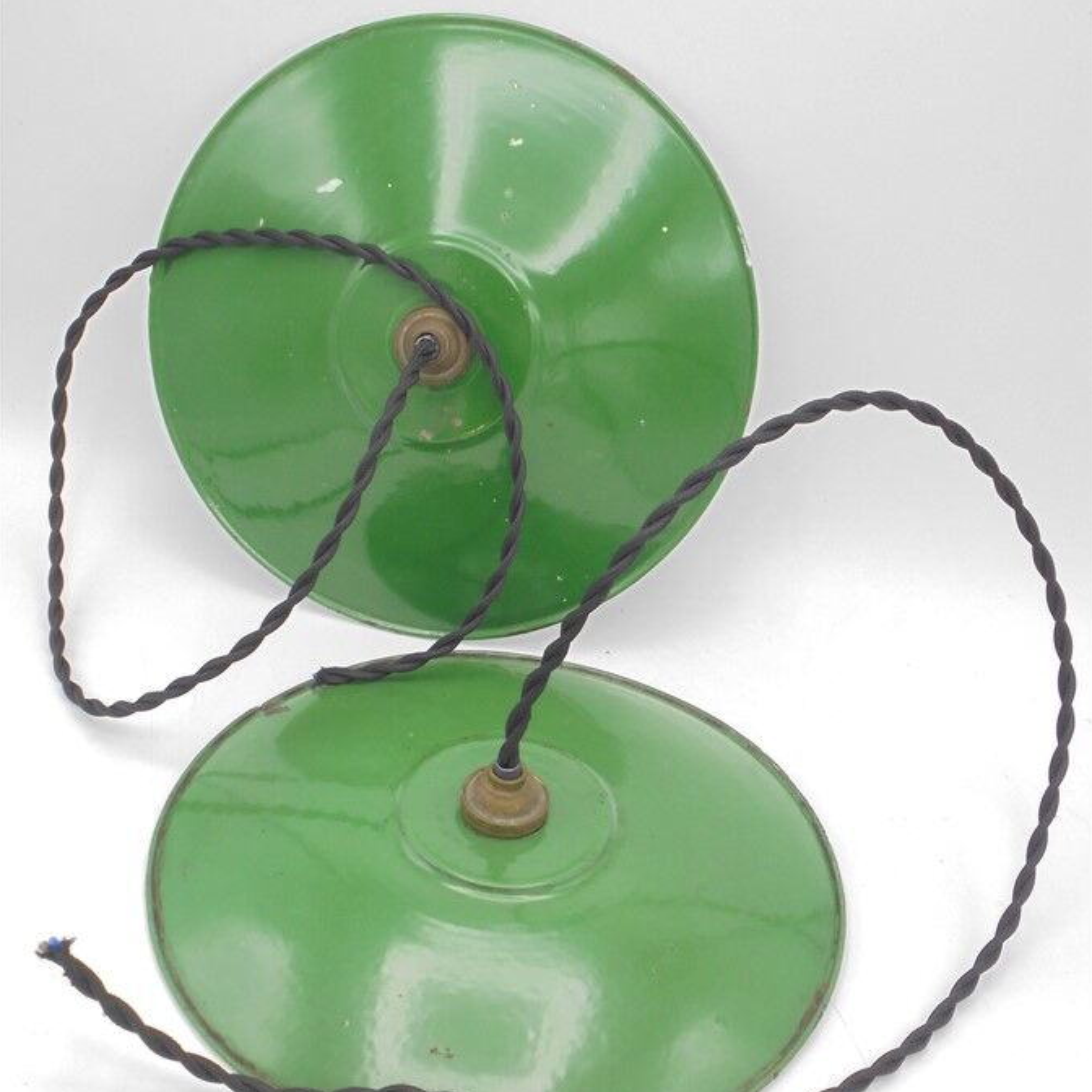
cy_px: 622
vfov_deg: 37.5
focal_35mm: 45
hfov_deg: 37.6
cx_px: 545
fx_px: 1606
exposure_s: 1/30
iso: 160
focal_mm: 6.9
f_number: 4.2
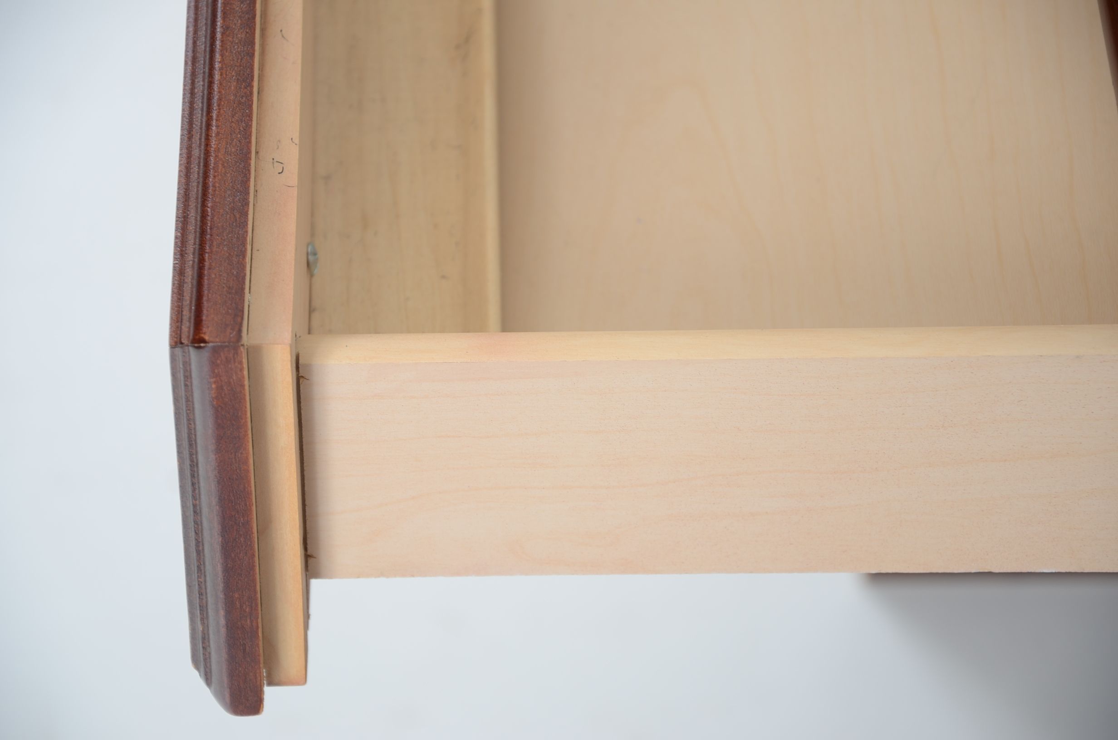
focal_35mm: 158
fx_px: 4881
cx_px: 559
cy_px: 370
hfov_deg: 13.1
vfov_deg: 8.7
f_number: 5.6
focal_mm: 105
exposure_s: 1/80
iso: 125
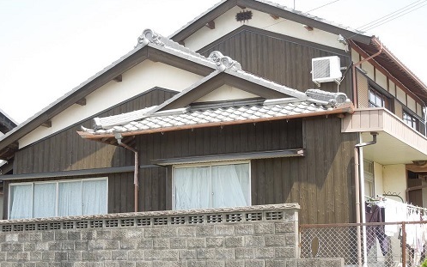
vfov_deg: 20.0
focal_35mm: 65
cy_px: 133
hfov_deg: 31.5
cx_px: 213
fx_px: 757
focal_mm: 11
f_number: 4.3
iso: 100
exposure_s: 1/200
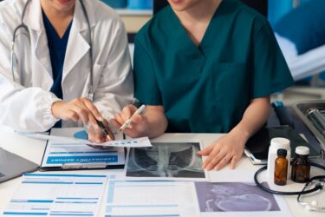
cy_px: 115
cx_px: 166
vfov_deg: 22.6
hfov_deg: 33.4
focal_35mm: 60
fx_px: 542
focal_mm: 50
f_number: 2.5
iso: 500
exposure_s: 1/320
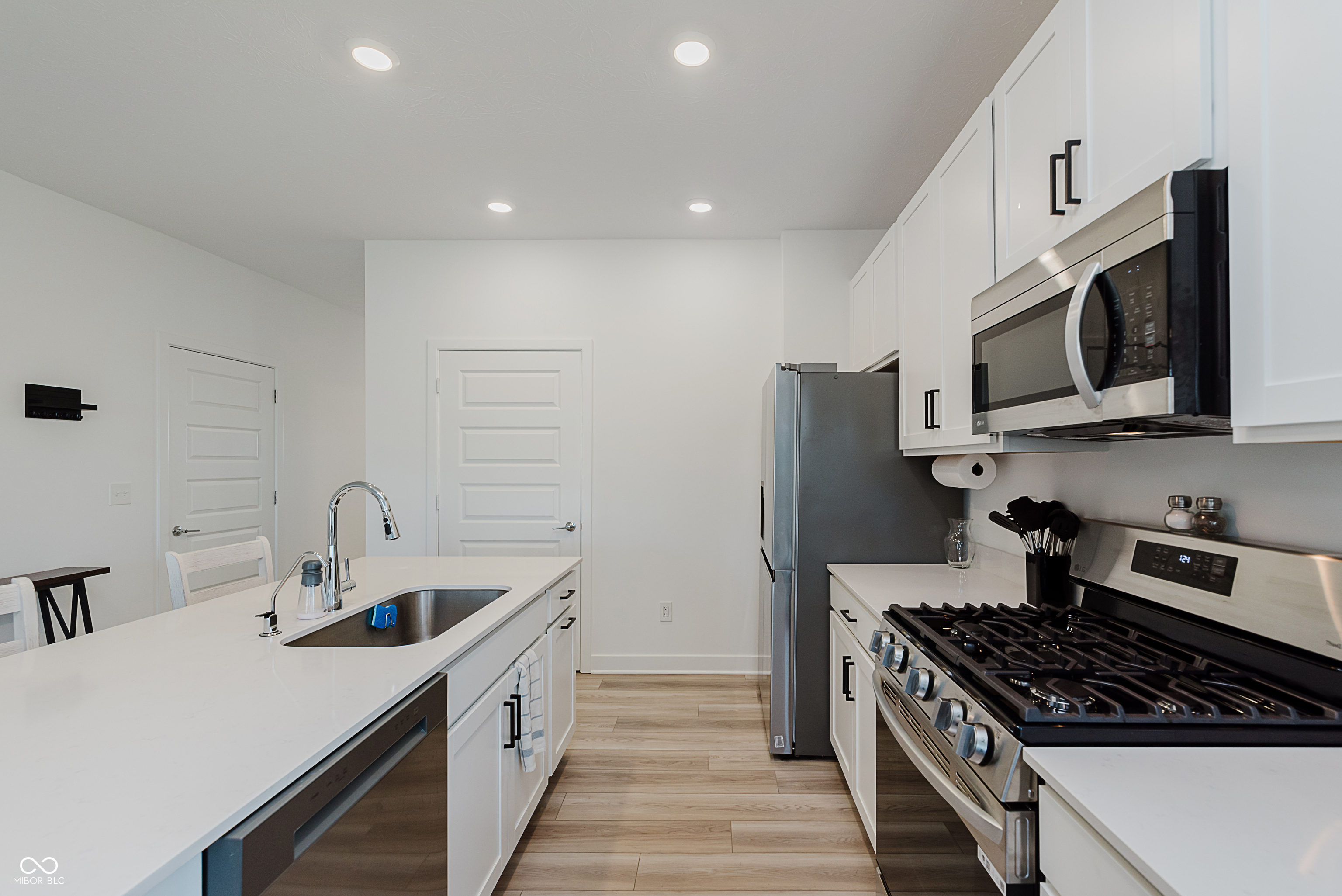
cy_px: 448
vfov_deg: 77.4
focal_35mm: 15
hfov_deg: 100.4
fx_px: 559
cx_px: 671
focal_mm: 15
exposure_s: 1/100
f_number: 5.6
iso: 320
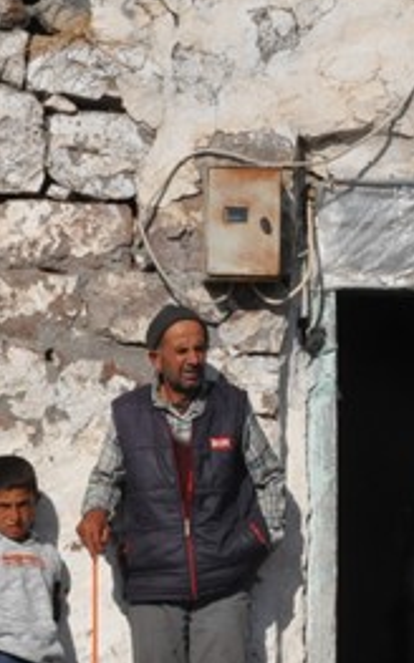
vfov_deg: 13.8
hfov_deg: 8.7
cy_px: 532
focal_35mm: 151
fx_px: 2730
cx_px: 290
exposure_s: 1/640
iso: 1600
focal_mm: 40
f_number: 25
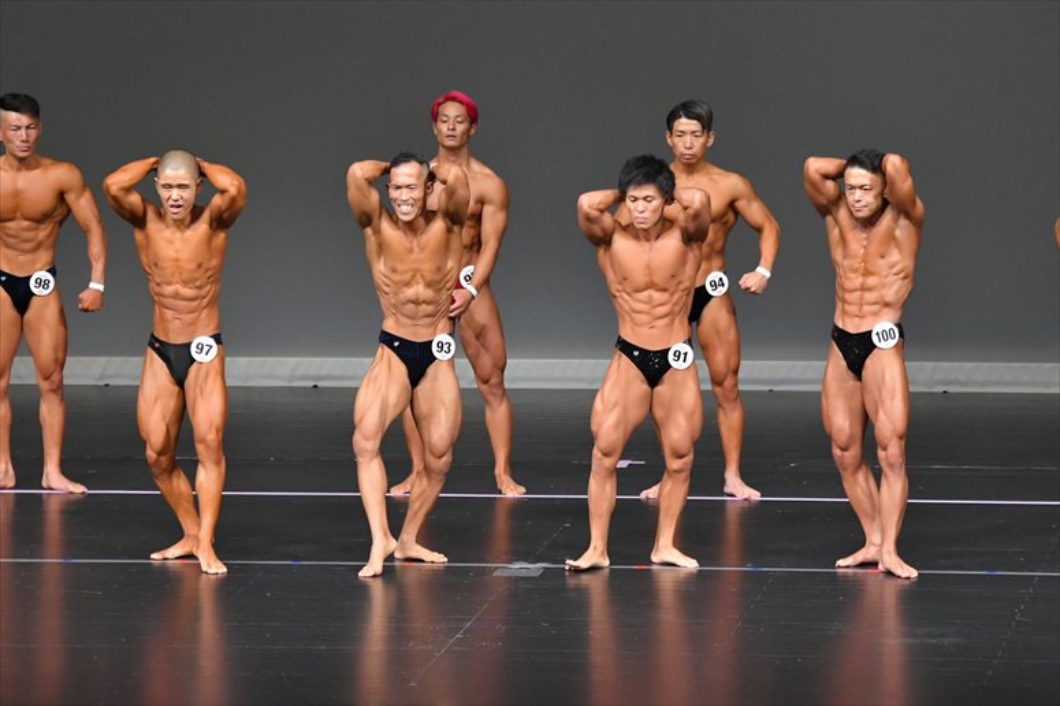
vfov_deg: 5.4
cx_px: 530
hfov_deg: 8.1
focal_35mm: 255
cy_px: 353
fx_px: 7505
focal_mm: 170
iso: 5000
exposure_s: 1/400
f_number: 5.6
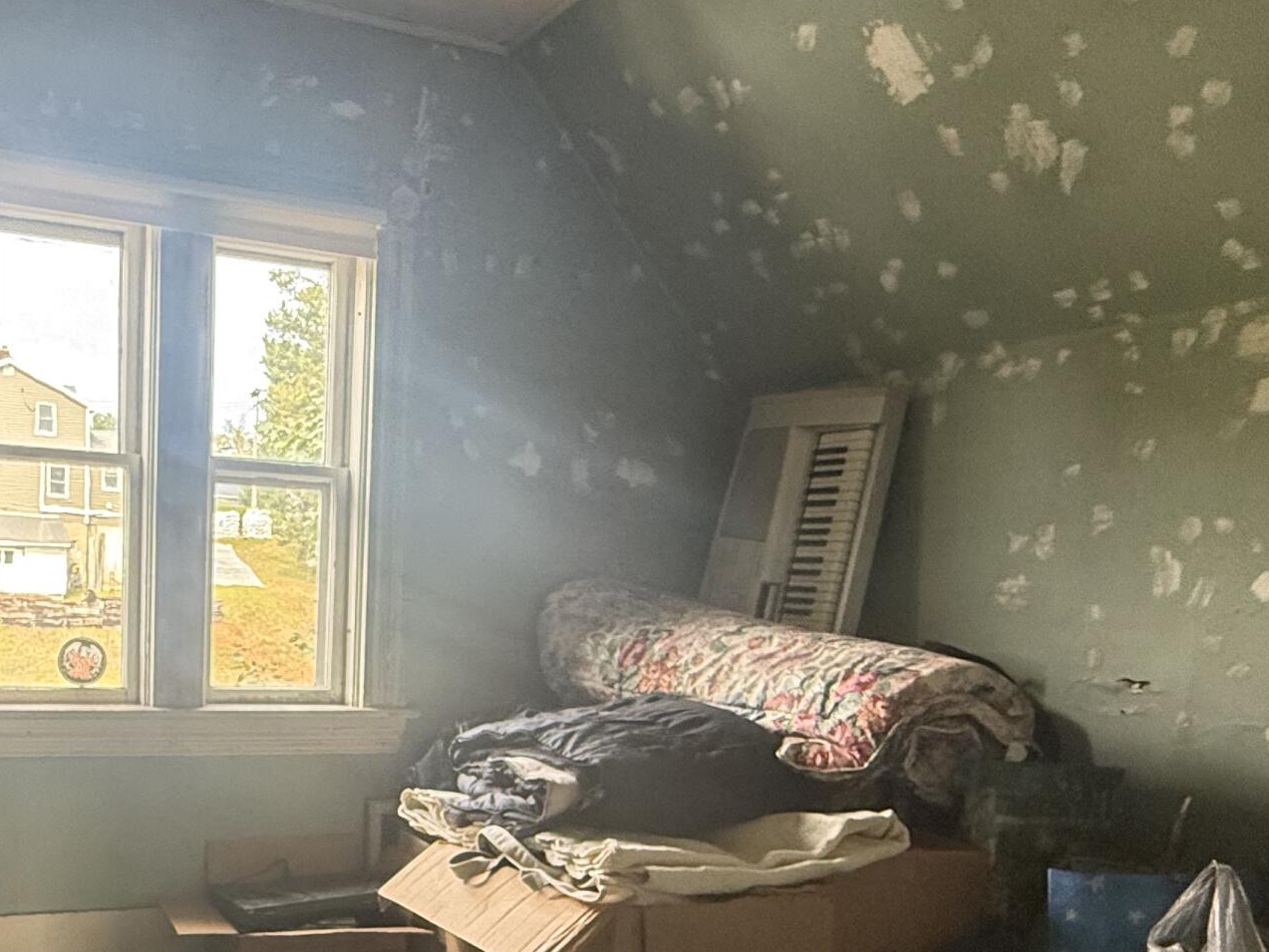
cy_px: 732
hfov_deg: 52.4
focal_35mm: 33
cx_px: 288
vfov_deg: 41.5
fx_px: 1210
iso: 250
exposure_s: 1/99
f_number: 2.2
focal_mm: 2.22
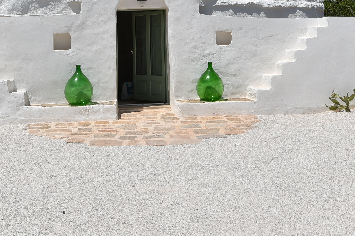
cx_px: 185
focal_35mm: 59
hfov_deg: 33.9
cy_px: -4
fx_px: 582
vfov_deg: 22.1
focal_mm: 24
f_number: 10
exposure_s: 1/400
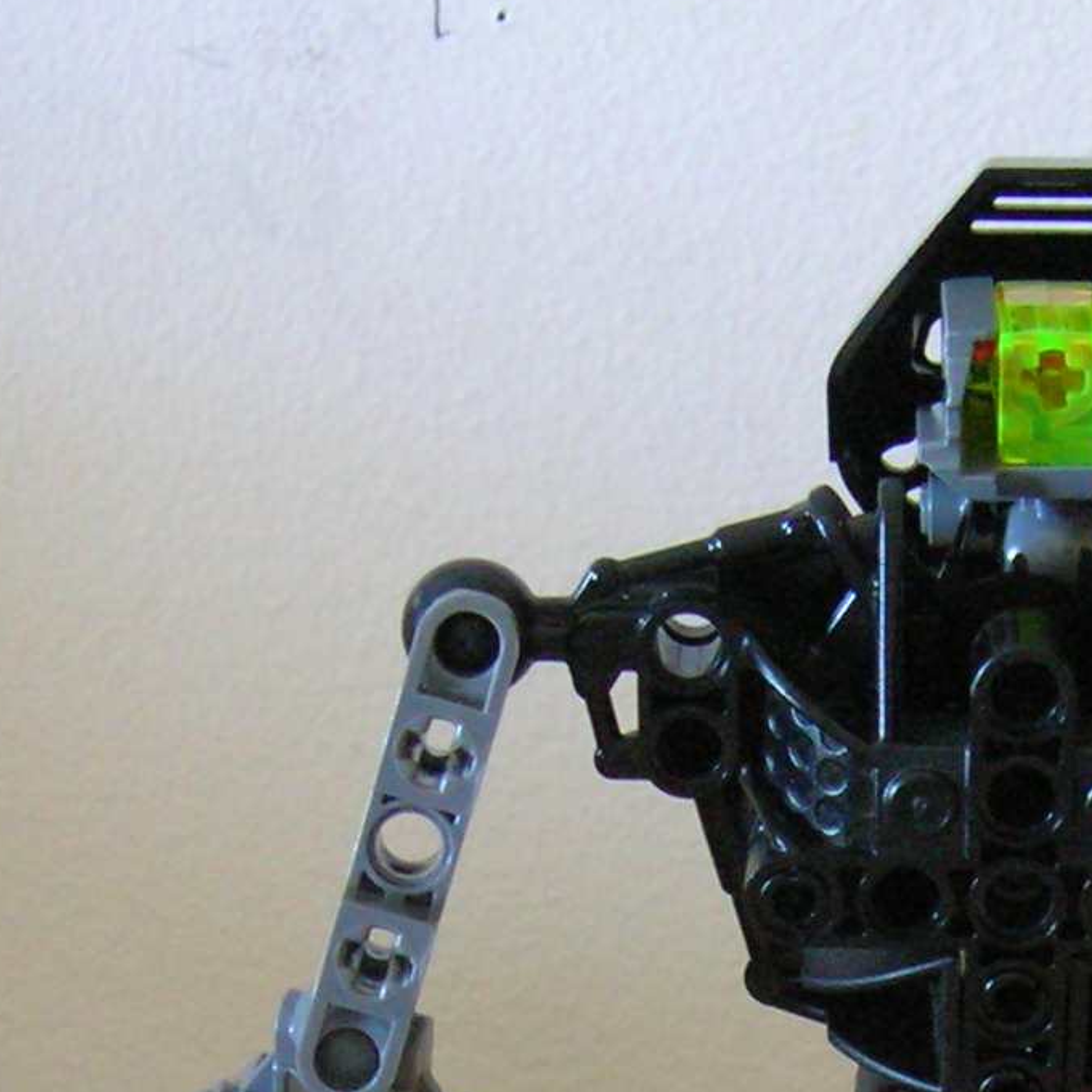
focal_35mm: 101
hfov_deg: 17.1
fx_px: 3605
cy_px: 1169
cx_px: 837
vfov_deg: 16.7
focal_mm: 5.7
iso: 200
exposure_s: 1/2
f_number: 2.9
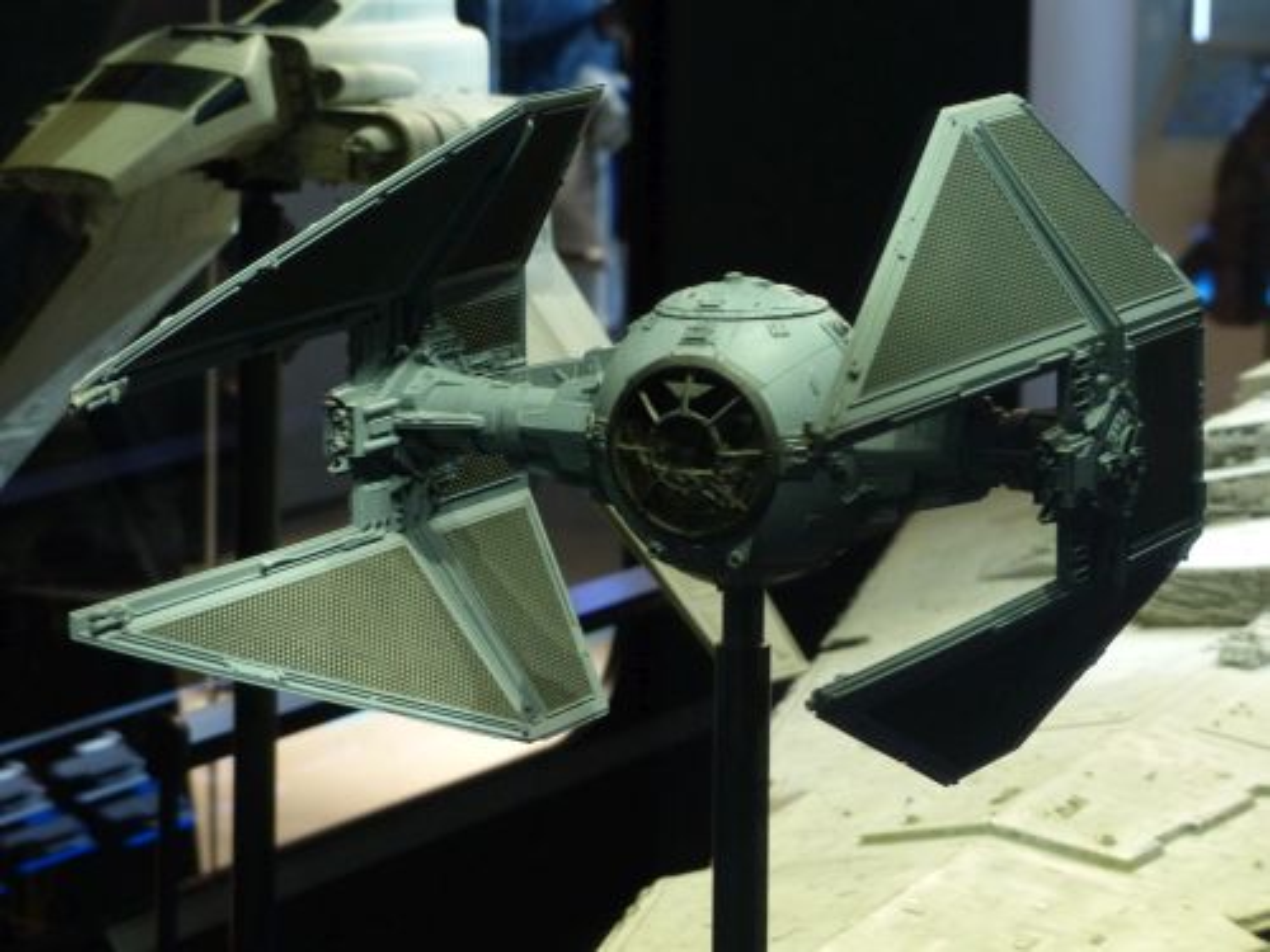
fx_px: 5393
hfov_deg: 13.4
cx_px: 635
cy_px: 476
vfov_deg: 10.1
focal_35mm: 147
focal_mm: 26.5
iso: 400
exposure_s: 1/10
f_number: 2.8
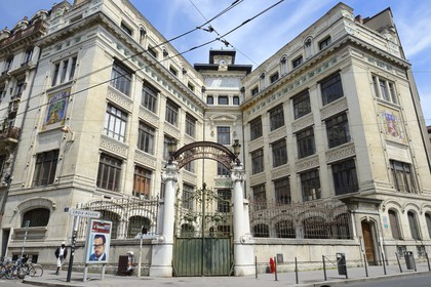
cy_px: 144
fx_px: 287
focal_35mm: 24
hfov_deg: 73.7
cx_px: 216
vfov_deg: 53.1
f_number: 11
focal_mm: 24
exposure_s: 1/250
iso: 200
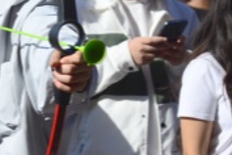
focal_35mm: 535
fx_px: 3446
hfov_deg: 3.9
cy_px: 32
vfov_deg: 2.6
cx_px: 34
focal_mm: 105
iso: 100
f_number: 5.6
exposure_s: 1/800
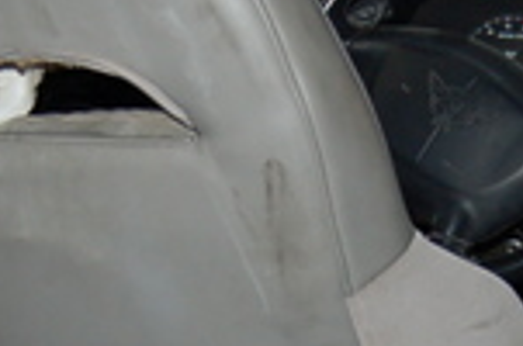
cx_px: 307
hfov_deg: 11.8
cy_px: 384
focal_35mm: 175
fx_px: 2537
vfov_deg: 7.8
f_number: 3.8
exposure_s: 1/60
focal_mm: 22
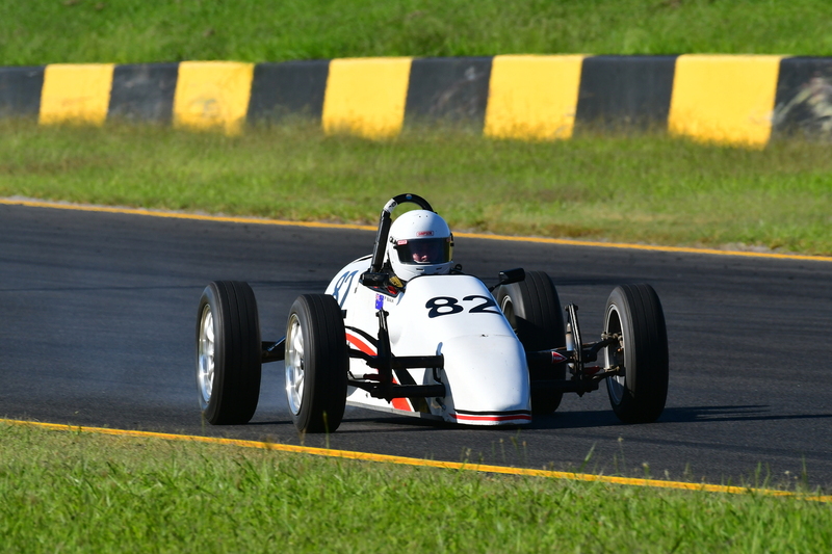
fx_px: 17329
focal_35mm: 750
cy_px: 277
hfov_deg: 2.8
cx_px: 416
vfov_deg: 1.8
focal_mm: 500
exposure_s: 1/640
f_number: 13
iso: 500
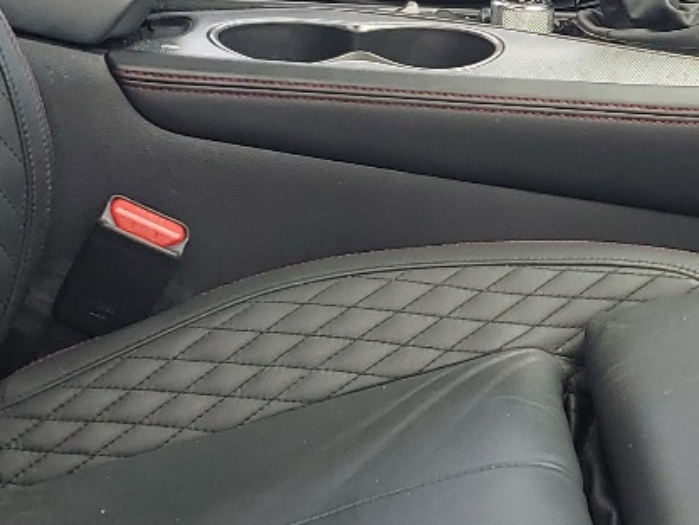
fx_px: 2019
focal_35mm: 100
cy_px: 94
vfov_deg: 14.7
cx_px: 622
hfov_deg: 19.3
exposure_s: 1/333
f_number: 1.5
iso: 50
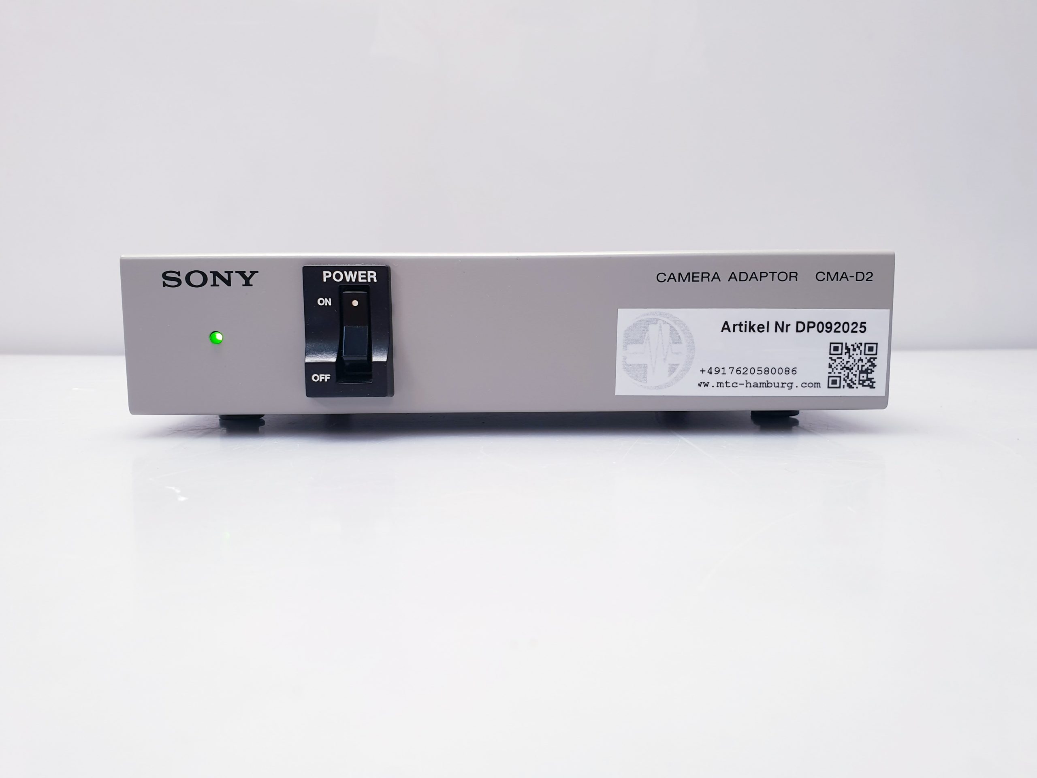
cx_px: 518
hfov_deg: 67.3
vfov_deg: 53.1
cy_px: 389
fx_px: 779
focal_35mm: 26
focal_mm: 4.3
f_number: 2.4
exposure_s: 1/50
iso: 80
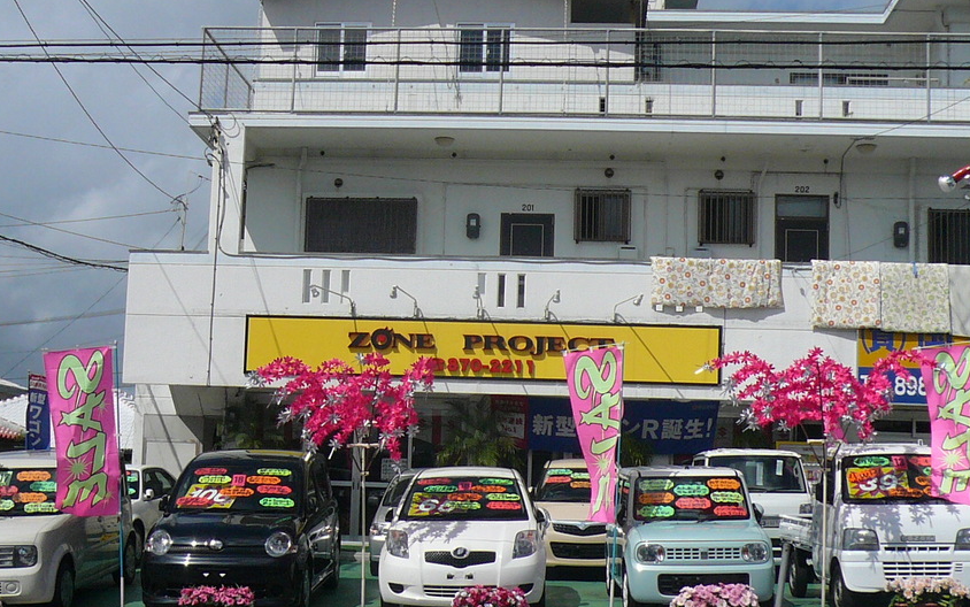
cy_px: 399
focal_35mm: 54
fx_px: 1428
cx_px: 431
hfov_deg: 37.5
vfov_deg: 23.9
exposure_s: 1/640
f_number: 8
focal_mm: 4.6
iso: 100
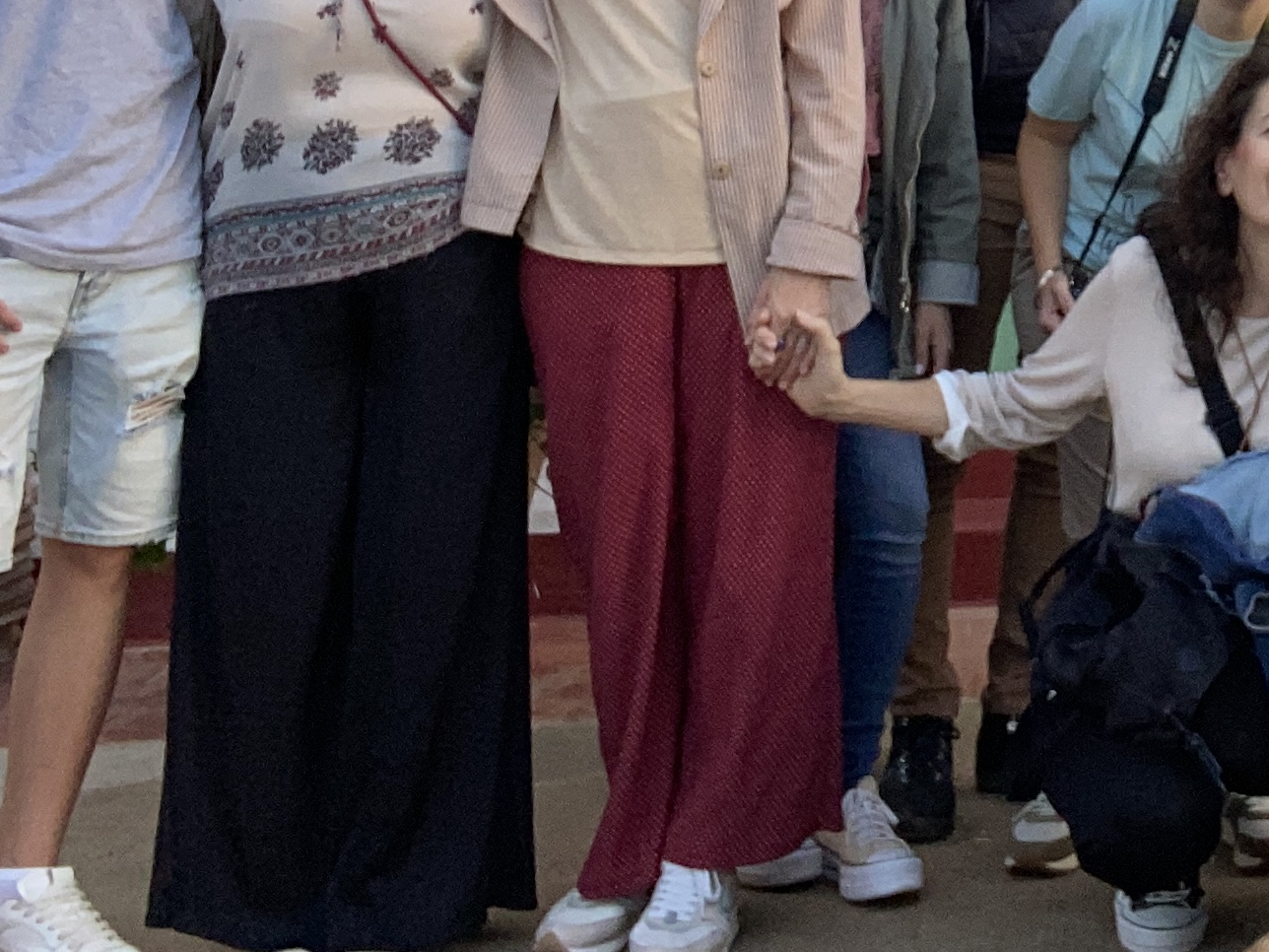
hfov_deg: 25.4
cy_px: -238
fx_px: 2639
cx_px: 1327
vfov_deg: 19.1
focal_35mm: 72
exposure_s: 1/122
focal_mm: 2.71
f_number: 2.2
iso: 64
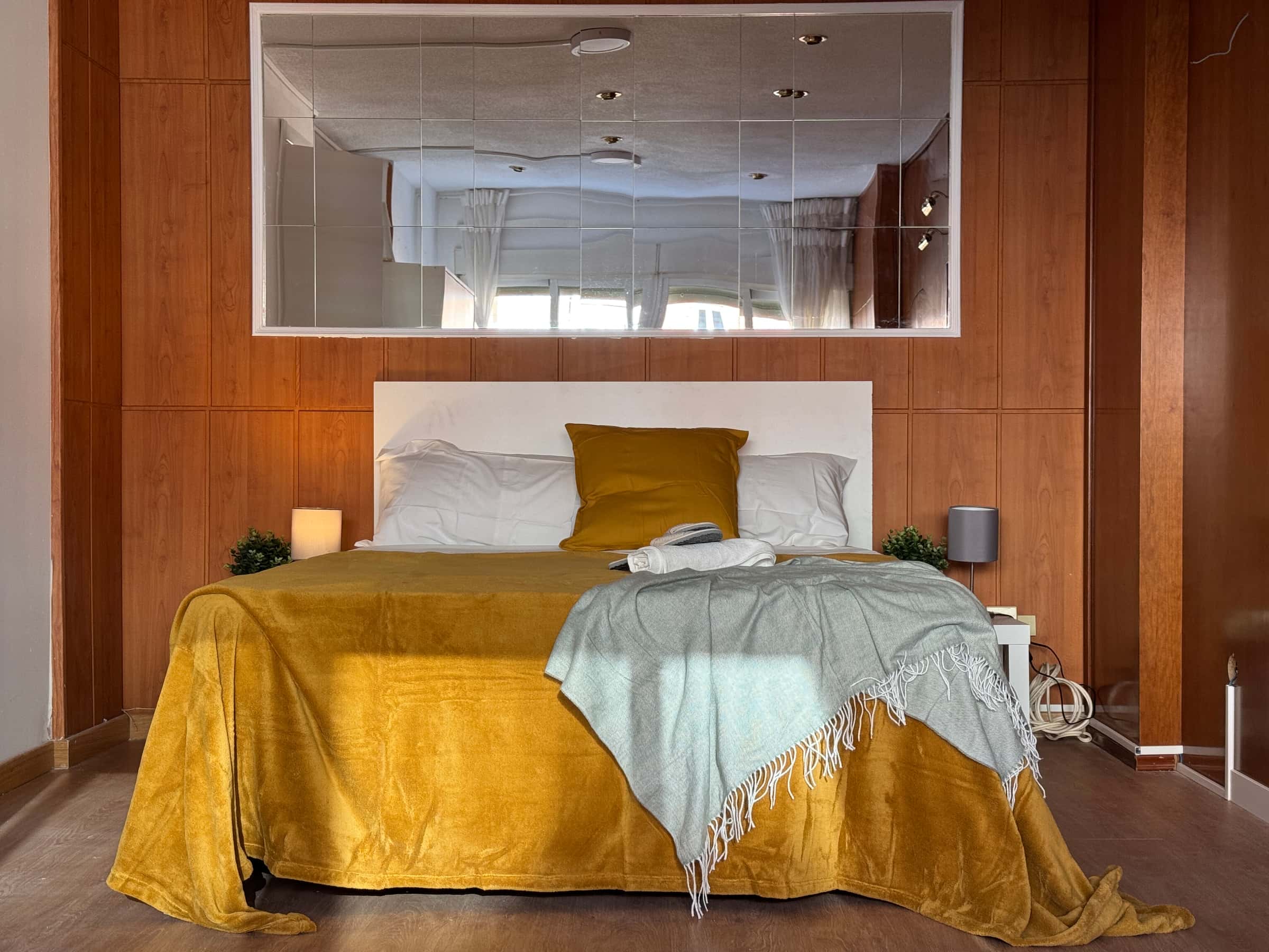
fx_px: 1760
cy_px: 476
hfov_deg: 39.7
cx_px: 634
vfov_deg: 30.3
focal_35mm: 48
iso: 80
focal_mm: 6.76
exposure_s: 1/121
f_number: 1.78
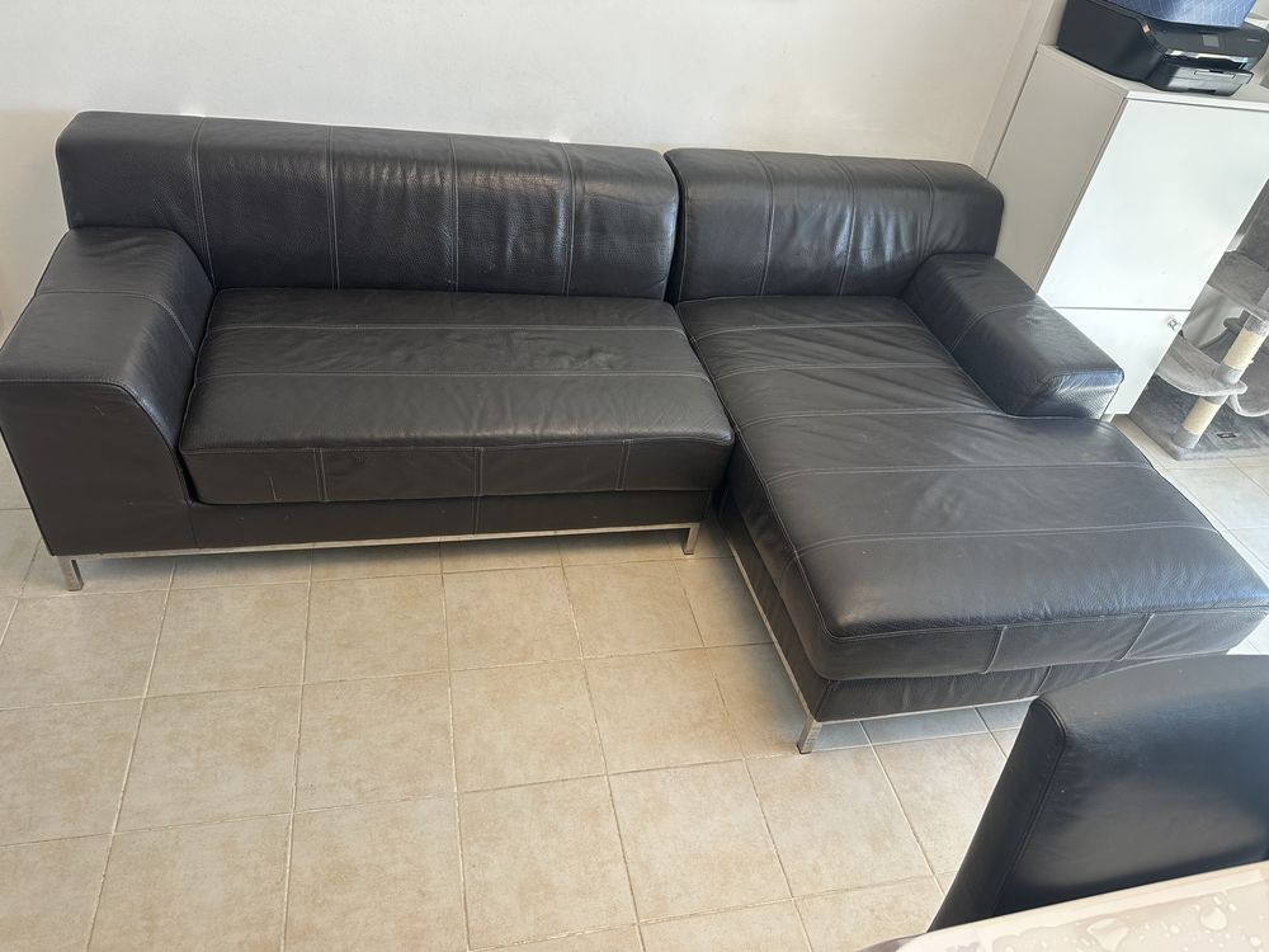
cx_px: 634
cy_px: 476
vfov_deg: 56.8
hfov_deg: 71.6
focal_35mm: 24
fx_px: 880
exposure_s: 1/118
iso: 160
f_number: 1.78
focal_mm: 6.86
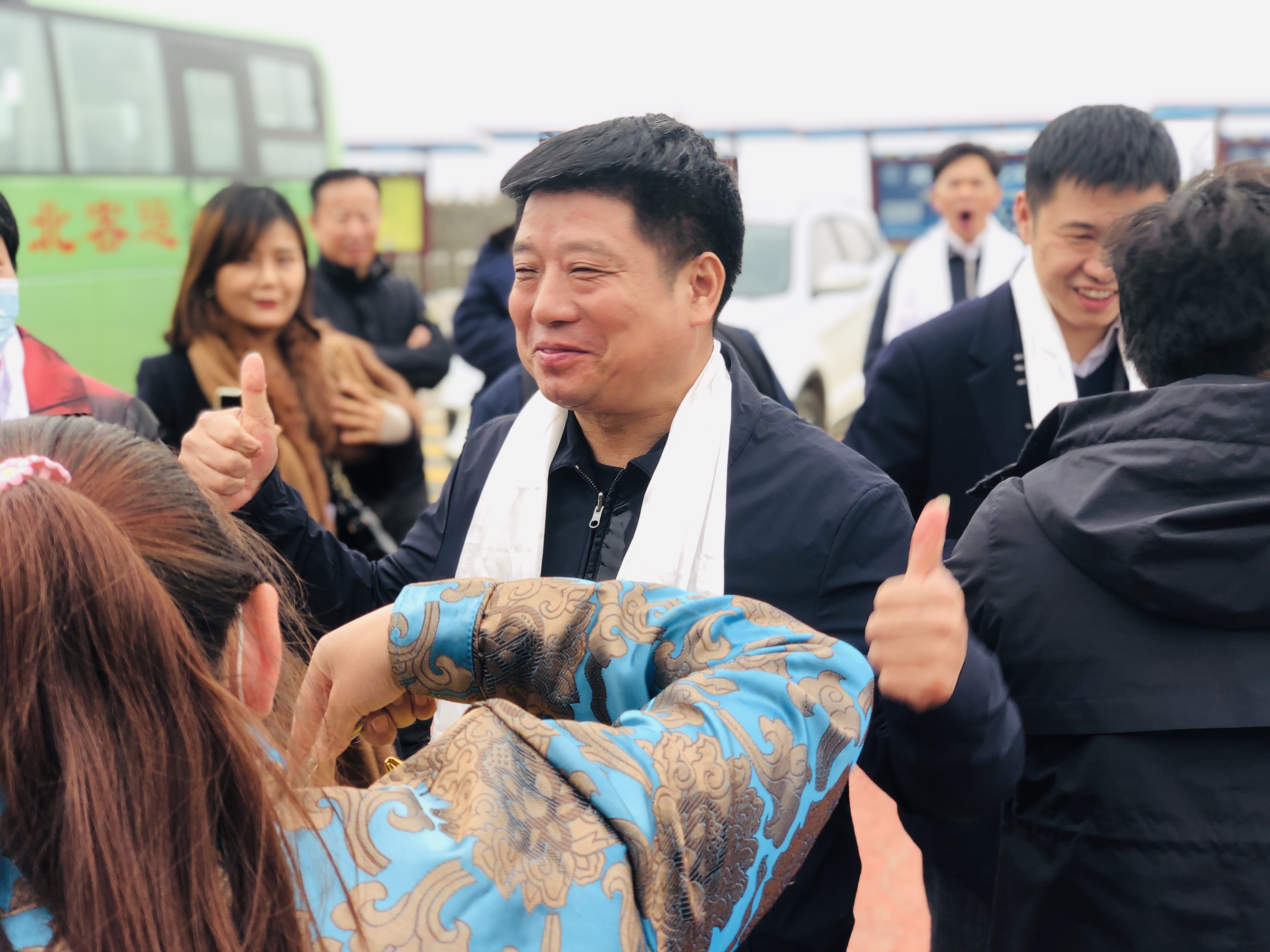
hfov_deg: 36.8
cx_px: 635
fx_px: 1908
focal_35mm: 52
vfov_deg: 28.0
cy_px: 476
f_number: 2.4
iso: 16
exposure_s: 1/120
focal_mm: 6
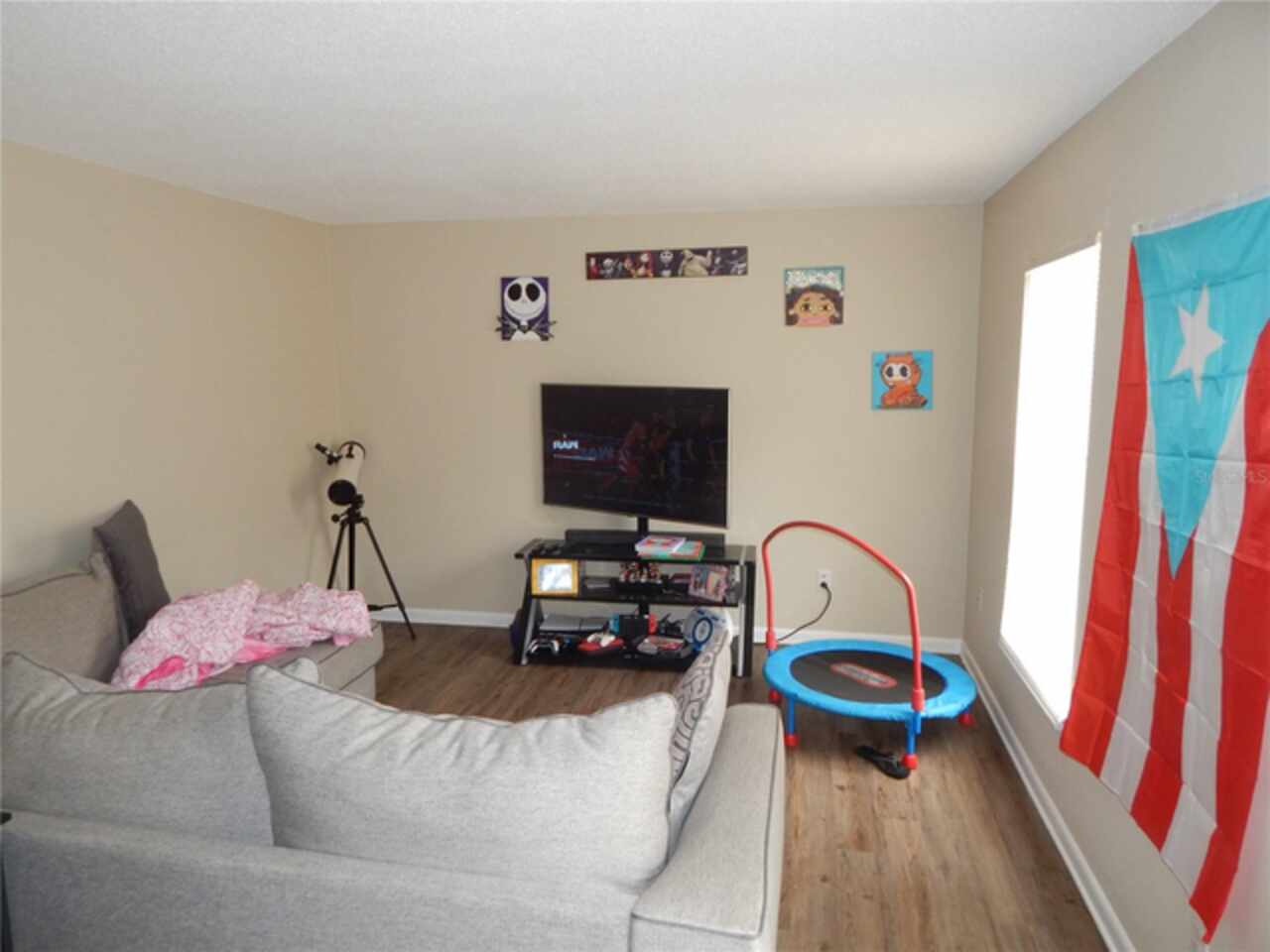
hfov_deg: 76.4
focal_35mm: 22
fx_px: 807
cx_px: 635
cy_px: 476
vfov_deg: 61.1
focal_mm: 4
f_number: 3
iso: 200
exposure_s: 1/30
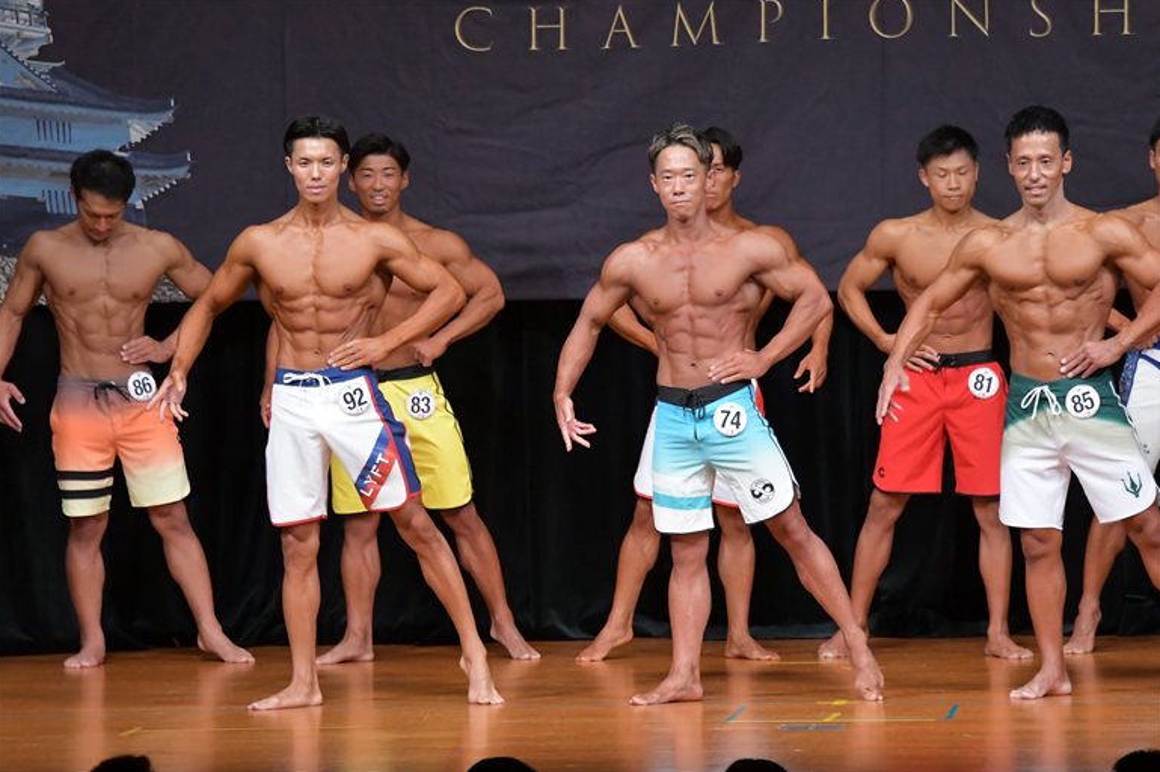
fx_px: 8277
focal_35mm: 257
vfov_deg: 5.3
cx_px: 578
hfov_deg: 8.0
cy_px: 384
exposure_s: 1/400
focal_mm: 170
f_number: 5.6
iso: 5000
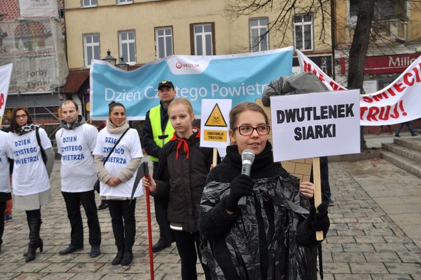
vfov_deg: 35.4
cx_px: 210
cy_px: 140
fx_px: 438
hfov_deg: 51.3
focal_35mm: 38
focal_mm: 25
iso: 250
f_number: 4
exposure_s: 1/320
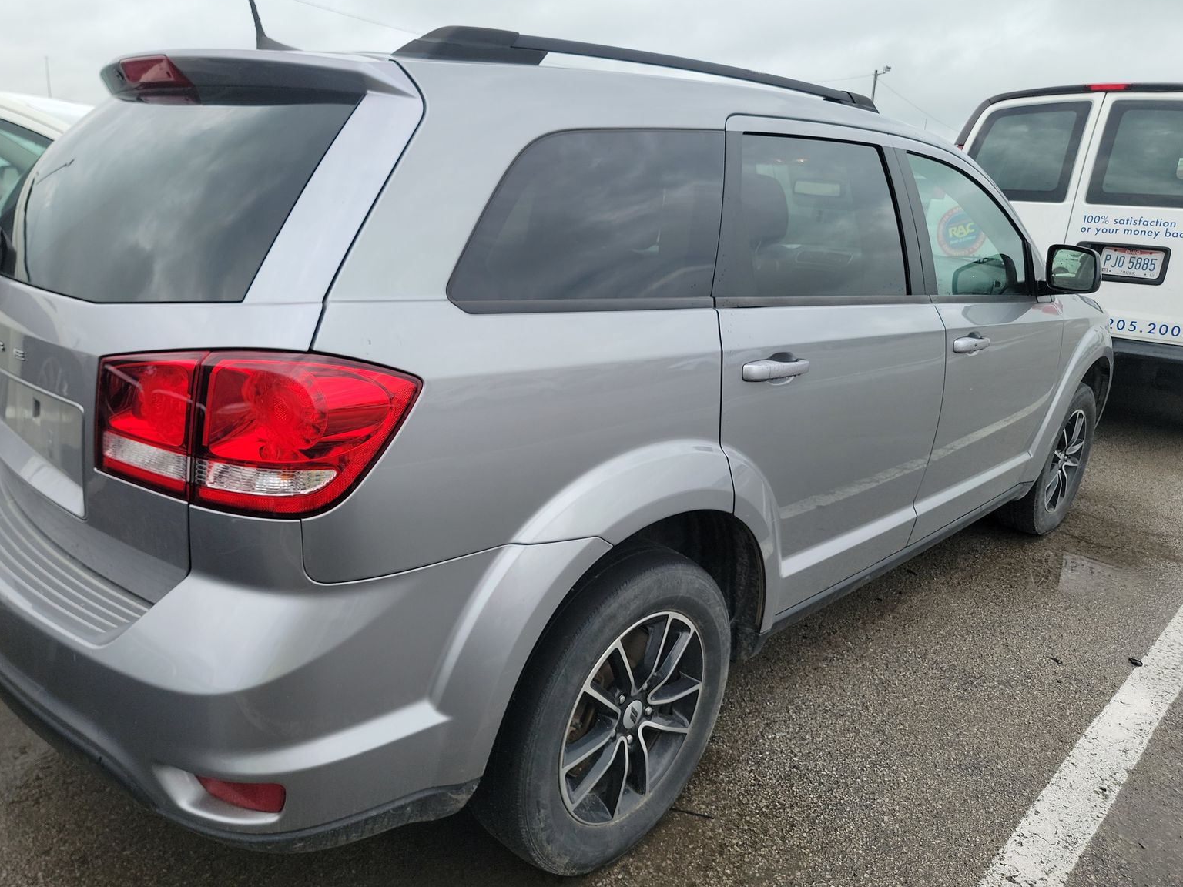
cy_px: 426
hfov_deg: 69.4
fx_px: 854
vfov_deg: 54.9
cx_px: 576
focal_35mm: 25
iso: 50
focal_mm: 6.7
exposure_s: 1/137
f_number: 1.8
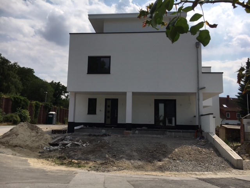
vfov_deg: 48.2
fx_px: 209
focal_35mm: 29
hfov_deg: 61.7
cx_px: 125
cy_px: 94
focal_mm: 4.15
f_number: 2.2
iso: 25
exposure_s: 1/3497
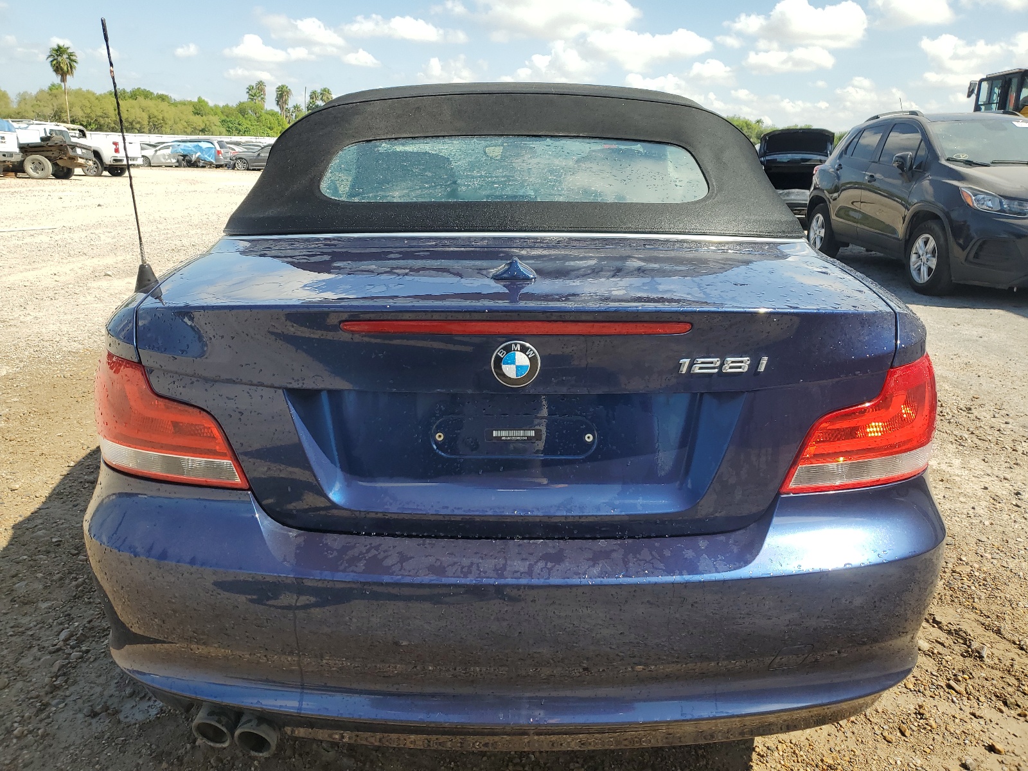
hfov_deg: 67.3
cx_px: 514
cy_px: 386
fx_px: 772
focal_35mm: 26
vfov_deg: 53.1
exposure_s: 1/2000
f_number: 1.5
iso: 50
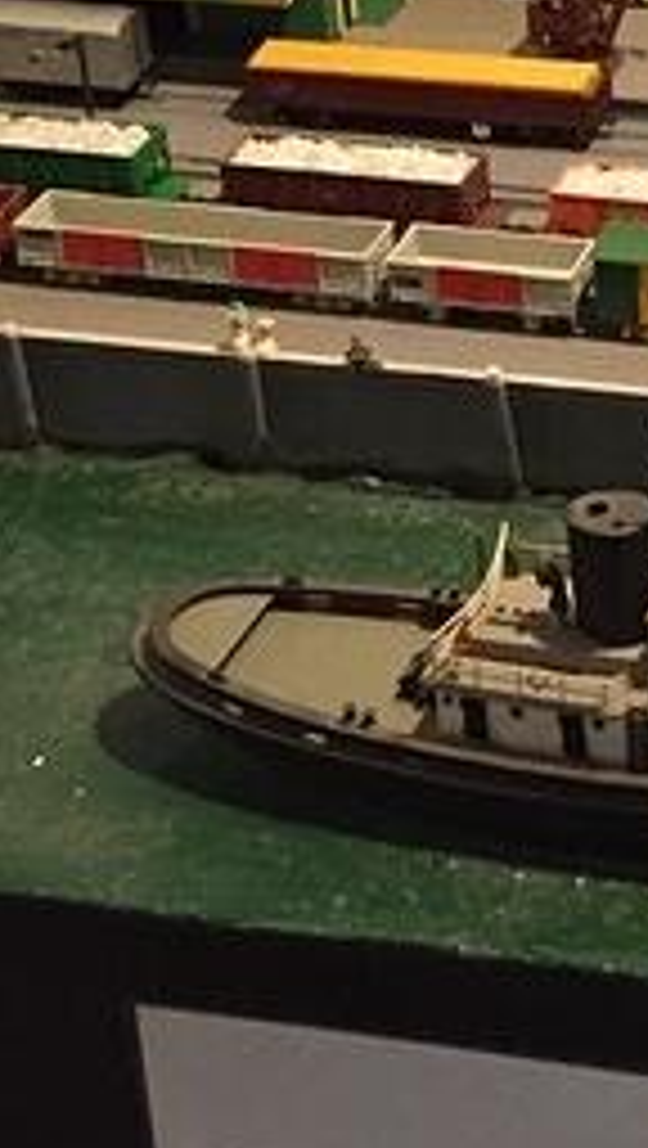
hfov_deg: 11.7
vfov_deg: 21.2
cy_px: 176
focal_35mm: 99
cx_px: 999
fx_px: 3015
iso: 320
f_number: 2.2
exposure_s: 1/15
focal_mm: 4.15
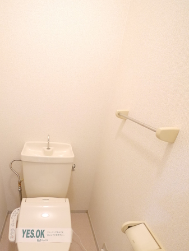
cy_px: 161
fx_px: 145
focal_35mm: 20
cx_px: 63
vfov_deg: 79.7
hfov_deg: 64.3
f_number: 4
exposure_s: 1/60
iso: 2500
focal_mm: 7
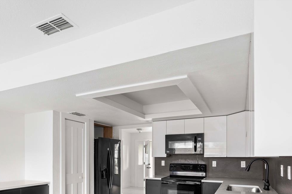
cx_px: 129
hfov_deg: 69.2
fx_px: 211
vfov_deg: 46.8
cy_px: 156
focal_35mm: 26
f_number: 9
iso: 250
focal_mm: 16
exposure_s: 1/4
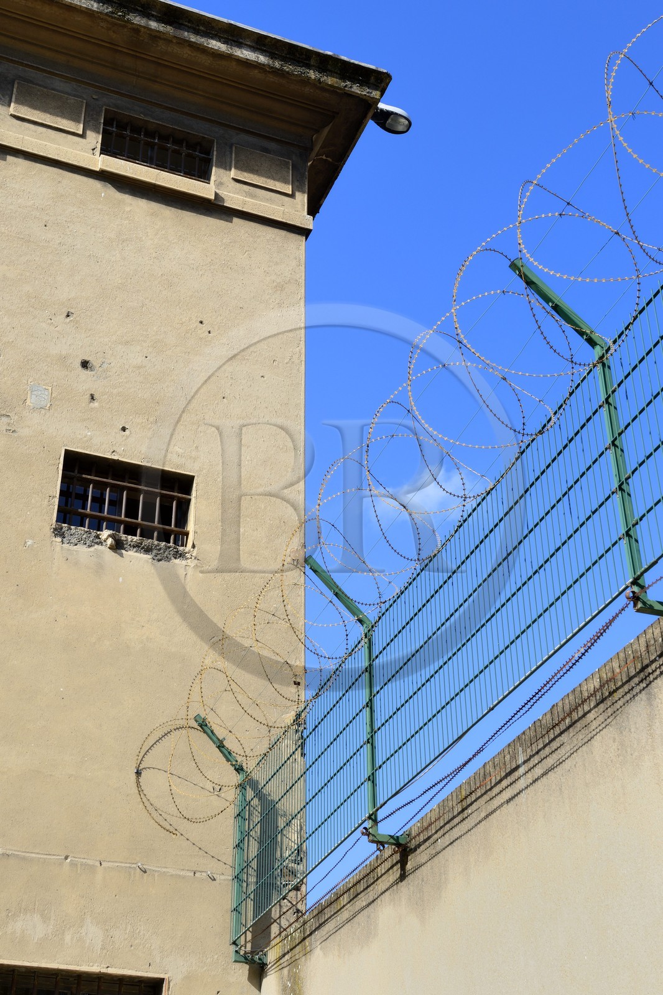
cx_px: 332
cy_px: 498
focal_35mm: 48
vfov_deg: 41.1
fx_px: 1326
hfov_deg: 28.1
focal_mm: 48
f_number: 13
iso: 200
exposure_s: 1/200
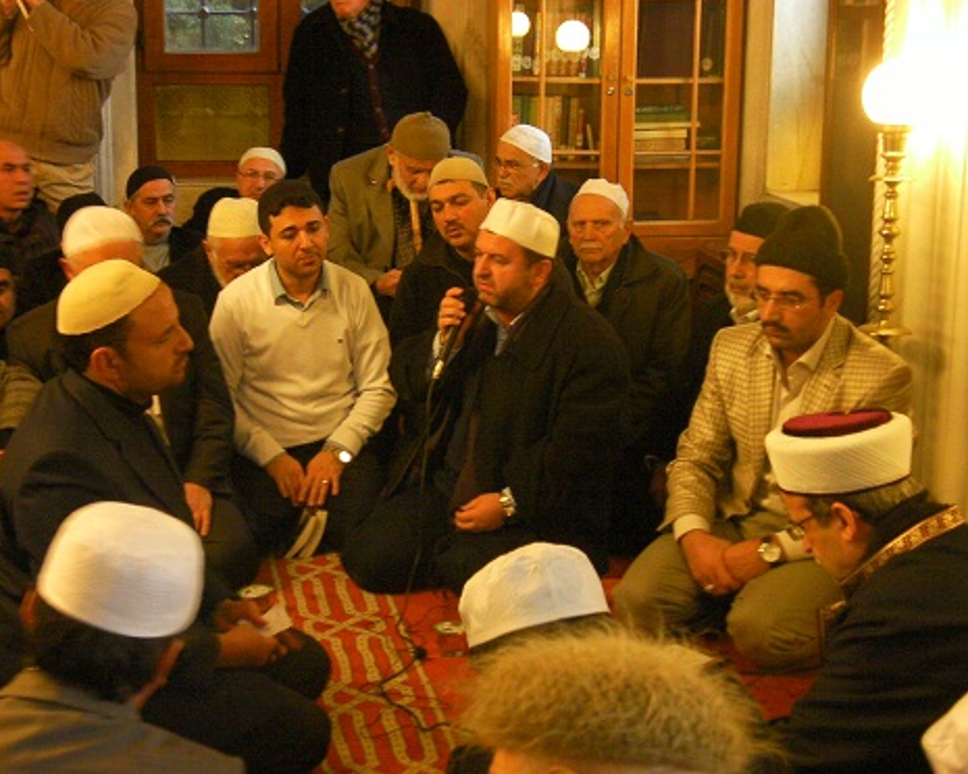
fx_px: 1805
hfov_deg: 30.0
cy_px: 386
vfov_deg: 24.2
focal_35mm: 63
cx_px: 450
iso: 400
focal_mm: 10.7
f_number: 3.6
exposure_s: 1/9.4
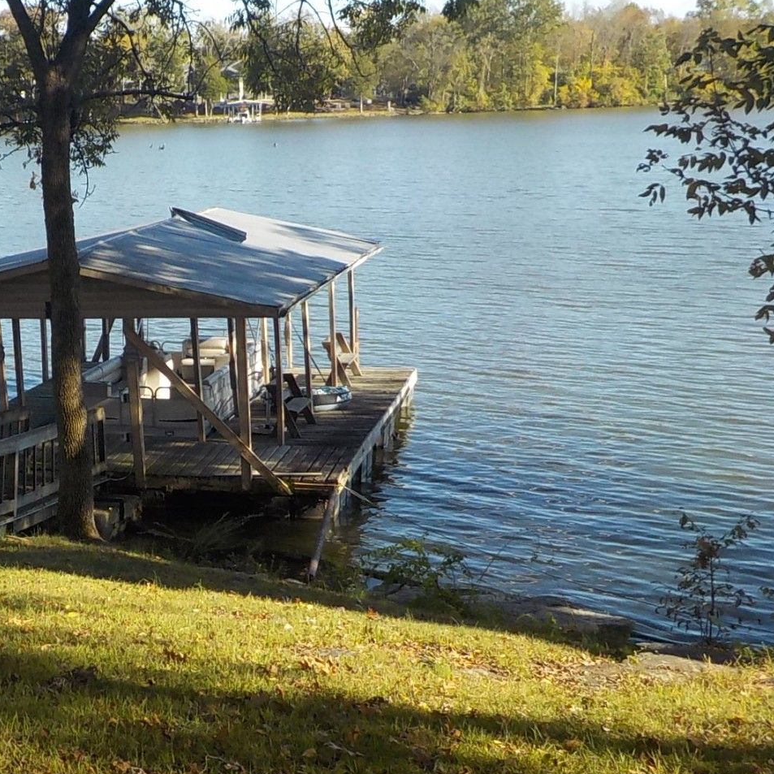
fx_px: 1442
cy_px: 471
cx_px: 87
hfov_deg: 28.9
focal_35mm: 57
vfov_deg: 30.0
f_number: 3.3
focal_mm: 4.1
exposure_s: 1/500
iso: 125
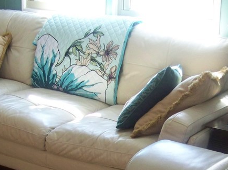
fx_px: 560
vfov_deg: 17.1
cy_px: 156
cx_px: 138
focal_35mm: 85
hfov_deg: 23.0
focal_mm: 5.85
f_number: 2.8
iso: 200
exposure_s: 1/30
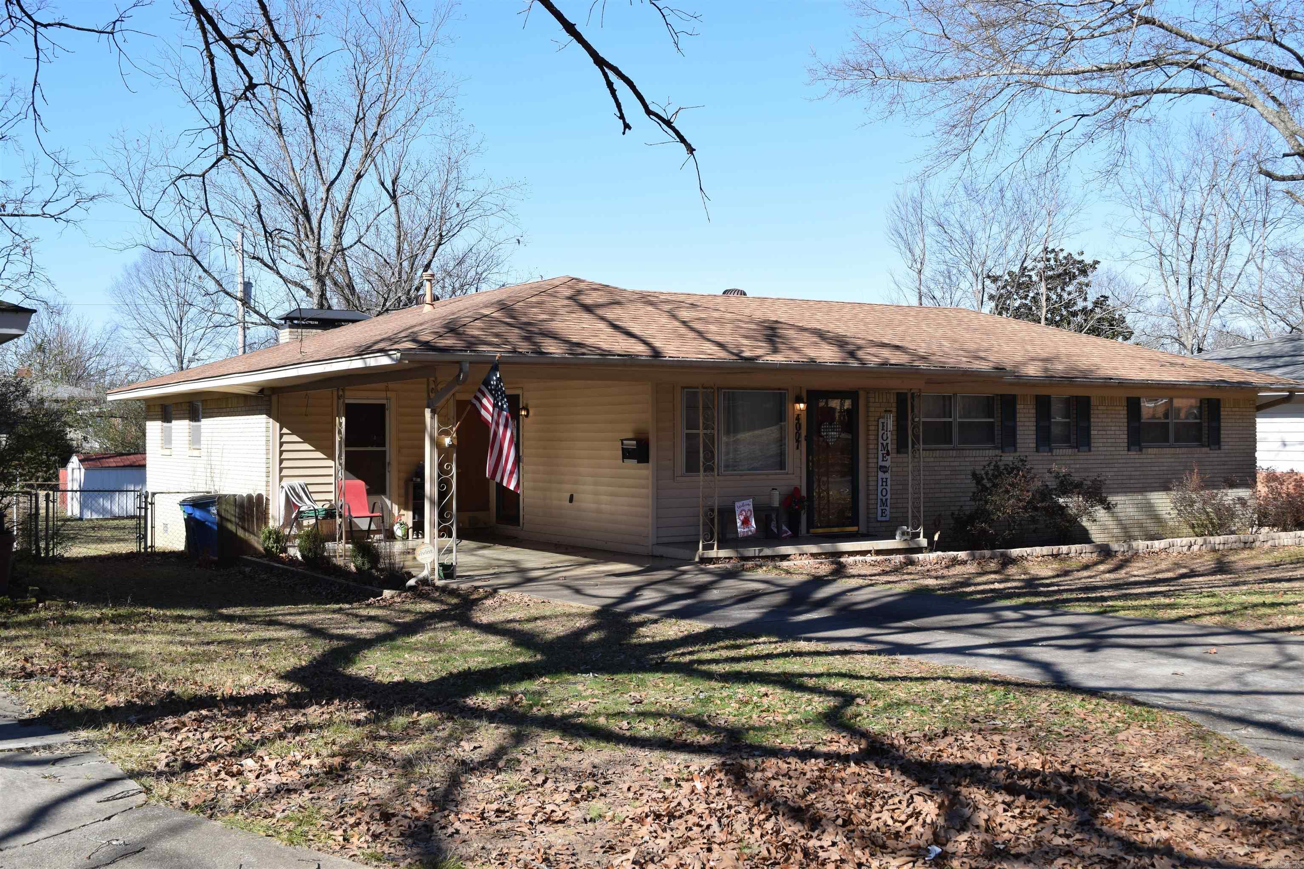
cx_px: 652
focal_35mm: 39
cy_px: 434
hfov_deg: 49.6
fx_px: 1413
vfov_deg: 34.2
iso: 200
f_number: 9
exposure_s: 1/320
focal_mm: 26
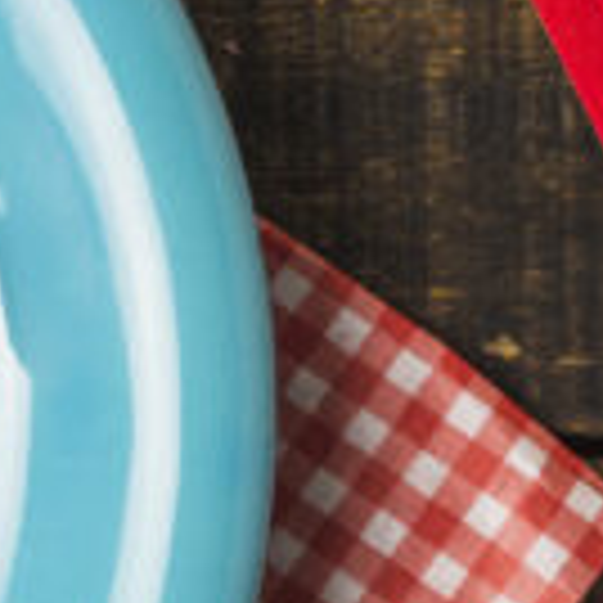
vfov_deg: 5.1
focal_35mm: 341
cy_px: 259
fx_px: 6725
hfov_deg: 5.1
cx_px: -540
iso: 160
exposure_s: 1/160
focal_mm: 35
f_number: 8
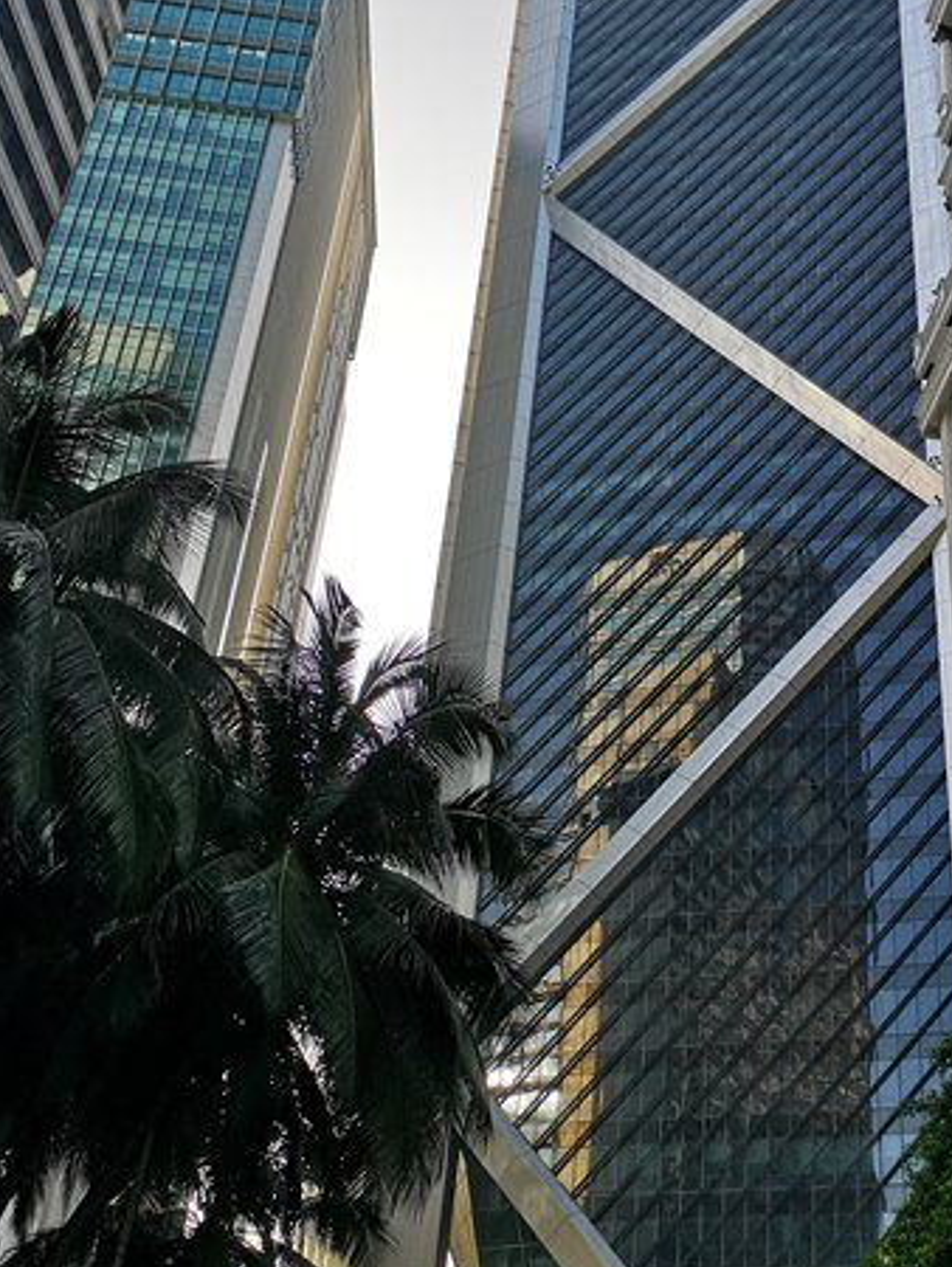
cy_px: 557
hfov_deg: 29.8
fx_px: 1758
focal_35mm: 48
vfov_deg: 39.6
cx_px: 707
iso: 50
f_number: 1.8
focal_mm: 3.95
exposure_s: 1/775
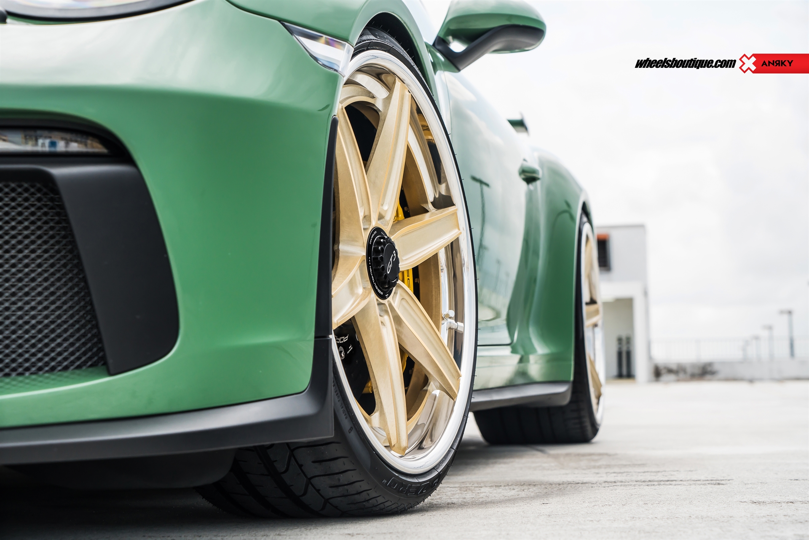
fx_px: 1573
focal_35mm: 70
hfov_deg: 28.8
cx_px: 404
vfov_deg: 19.5
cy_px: 270
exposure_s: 1/200
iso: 320
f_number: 7.1
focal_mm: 70
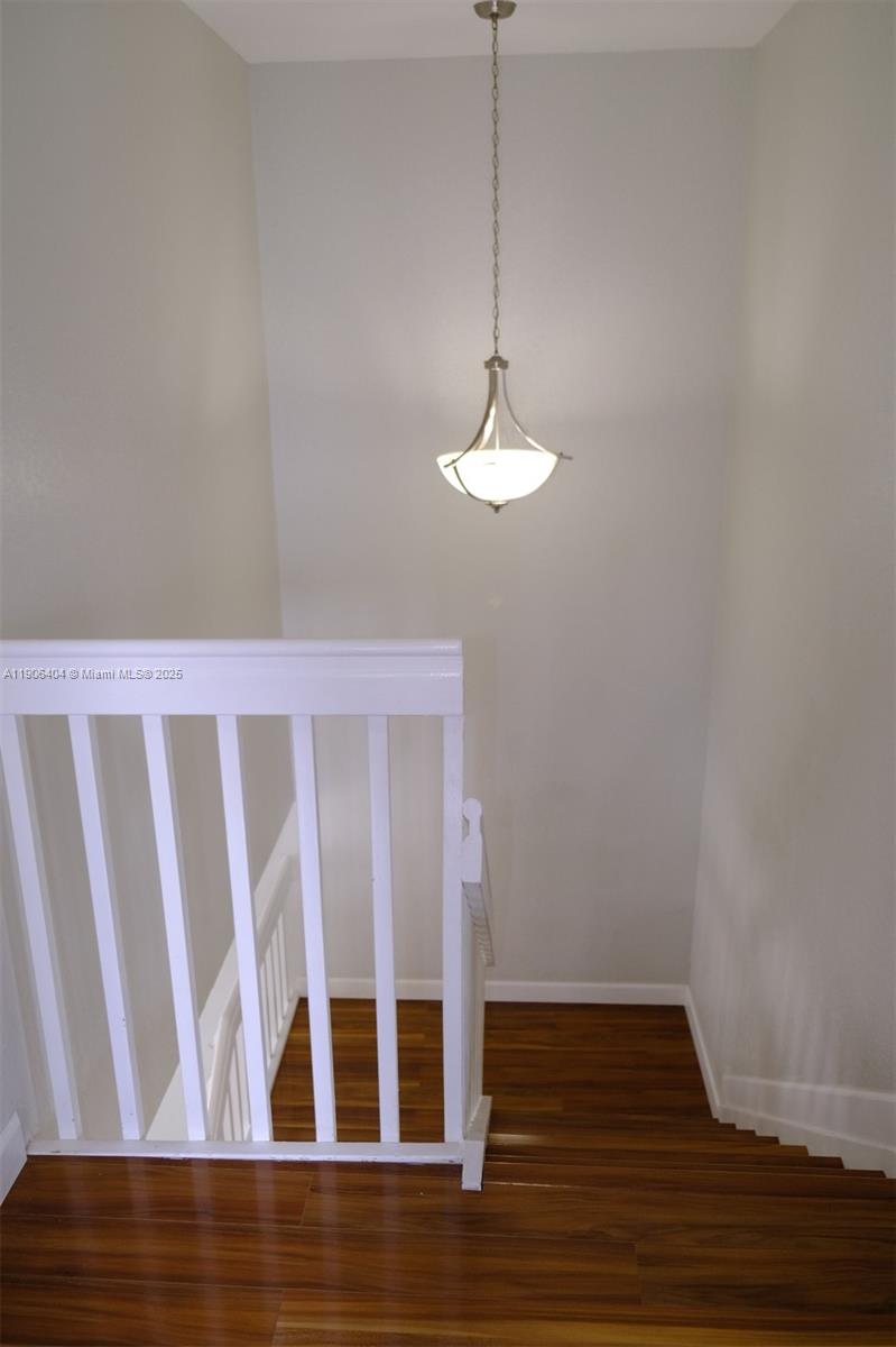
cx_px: 448
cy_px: 674
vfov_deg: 67.4
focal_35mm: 27
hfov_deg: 47.9
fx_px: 1009
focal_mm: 18
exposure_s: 1/60
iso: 400
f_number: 2.8
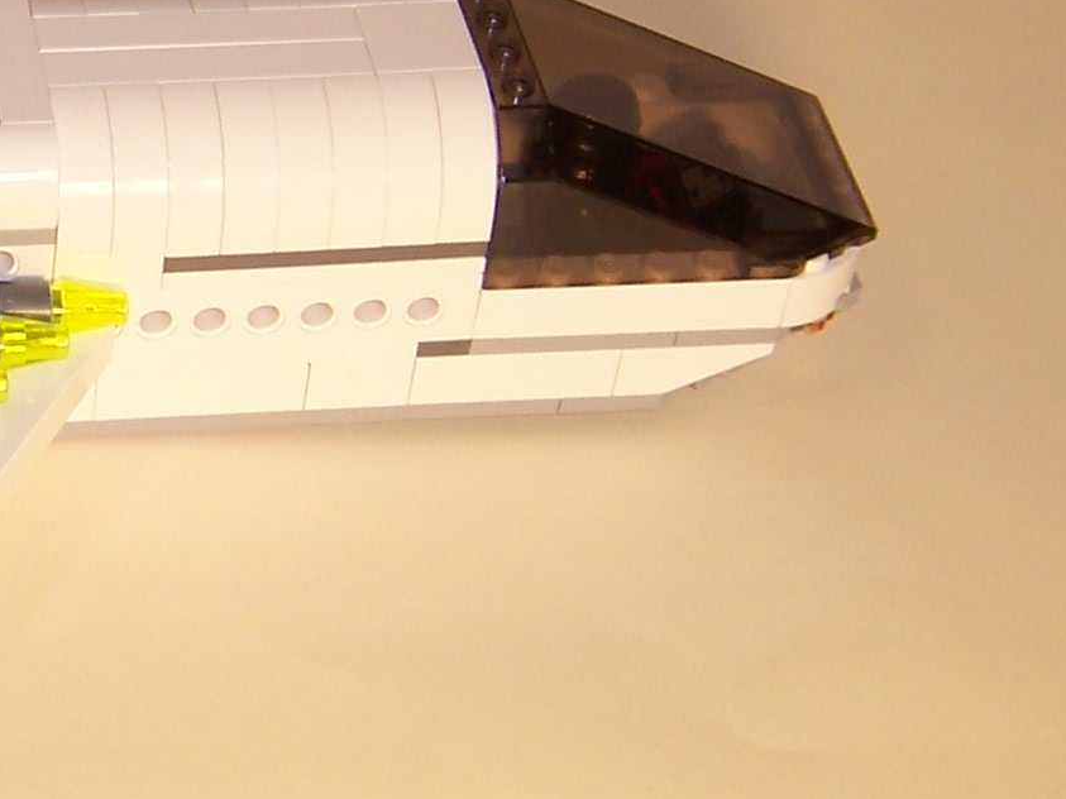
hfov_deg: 17.3
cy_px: 225
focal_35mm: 110
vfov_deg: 13.4
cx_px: -94
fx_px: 3387
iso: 80
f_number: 2.8
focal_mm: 6.2
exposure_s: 1/400
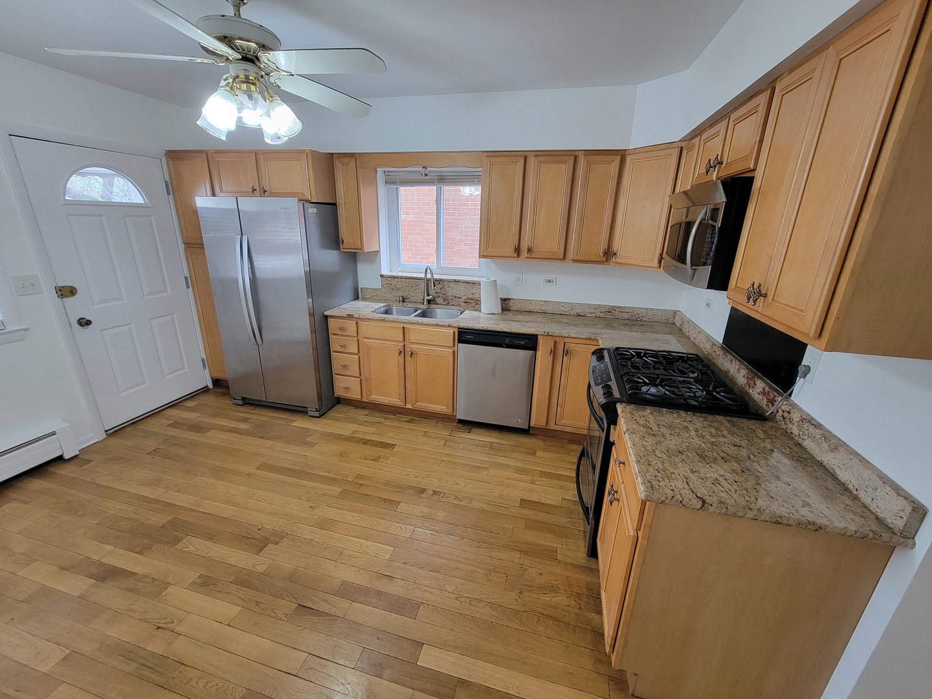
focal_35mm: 13
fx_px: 350
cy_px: 350
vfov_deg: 89.9
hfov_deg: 106.2
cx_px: 466
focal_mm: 2.2
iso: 200
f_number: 2.2
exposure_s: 1/60
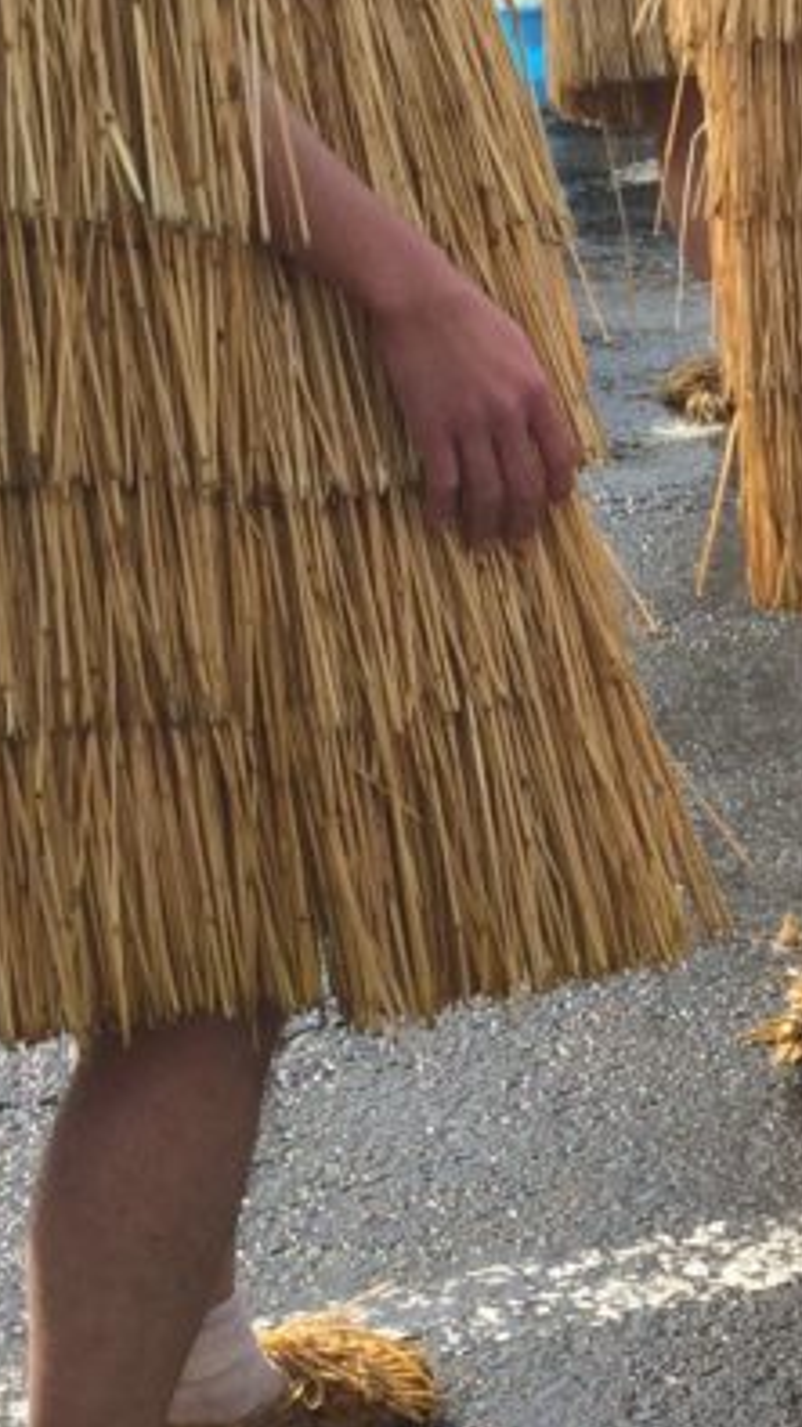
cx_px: 1358
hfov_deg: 11.8
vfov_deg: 22.0
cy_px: 1095
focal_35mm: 96
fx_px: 3632
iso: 32
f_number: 2.2
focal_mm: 4.15
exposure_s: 1/1109
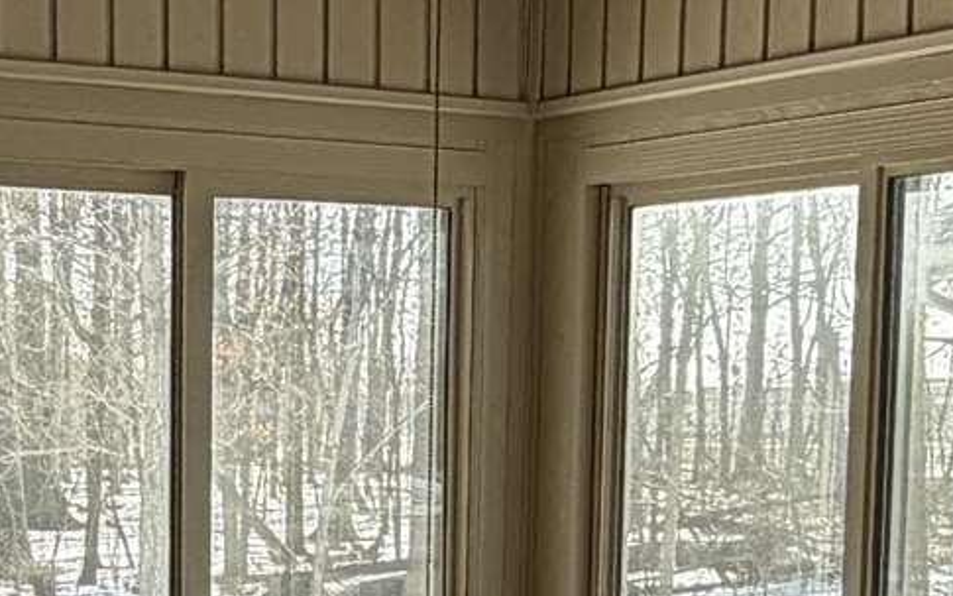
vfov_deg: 13.6
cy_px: 659
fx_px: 2441
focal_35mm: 94
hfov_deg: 21.9
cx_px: 218
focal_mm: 2.22
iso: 40
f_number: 2.2
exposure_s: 1/231
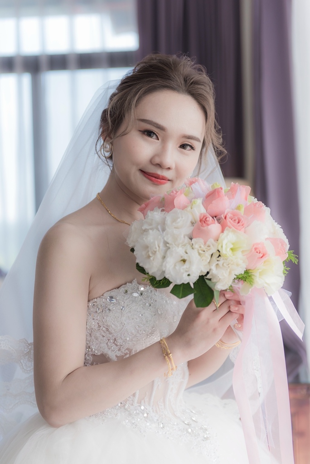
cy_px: 232
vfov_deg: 30.5
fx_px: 851
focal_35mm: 66
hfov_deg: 20.6
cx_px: 155
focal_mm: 66
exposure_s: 1/200
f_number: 3.2
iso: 200
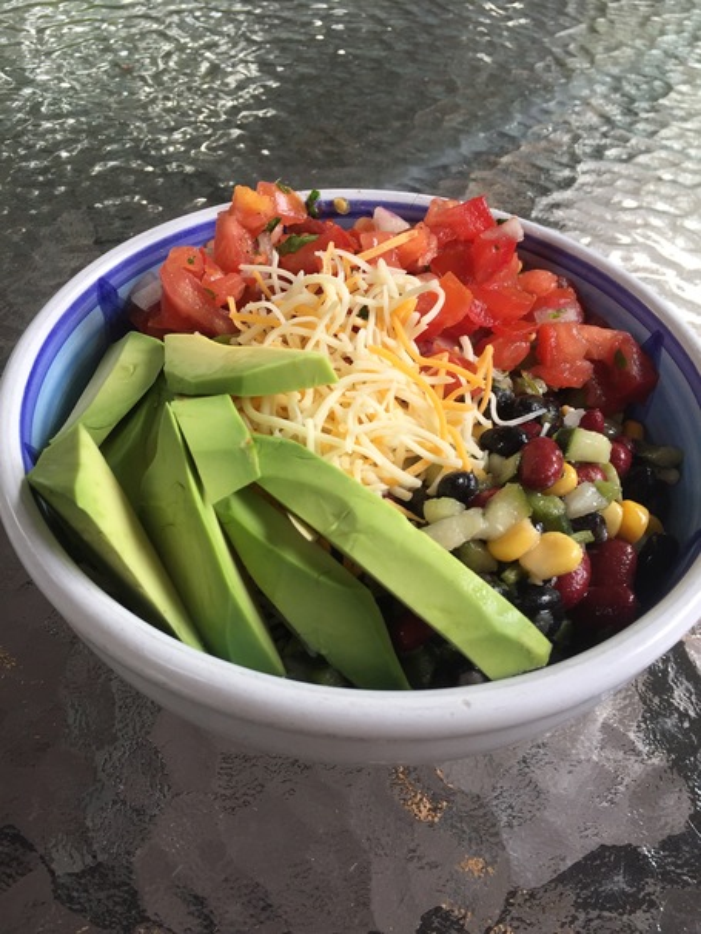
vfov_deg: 61.6
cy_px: 467
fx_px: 782
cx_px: 350
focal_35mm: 29
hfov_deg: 48.3
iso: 50
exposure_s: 1/120
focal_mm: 4.15
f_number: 2.2
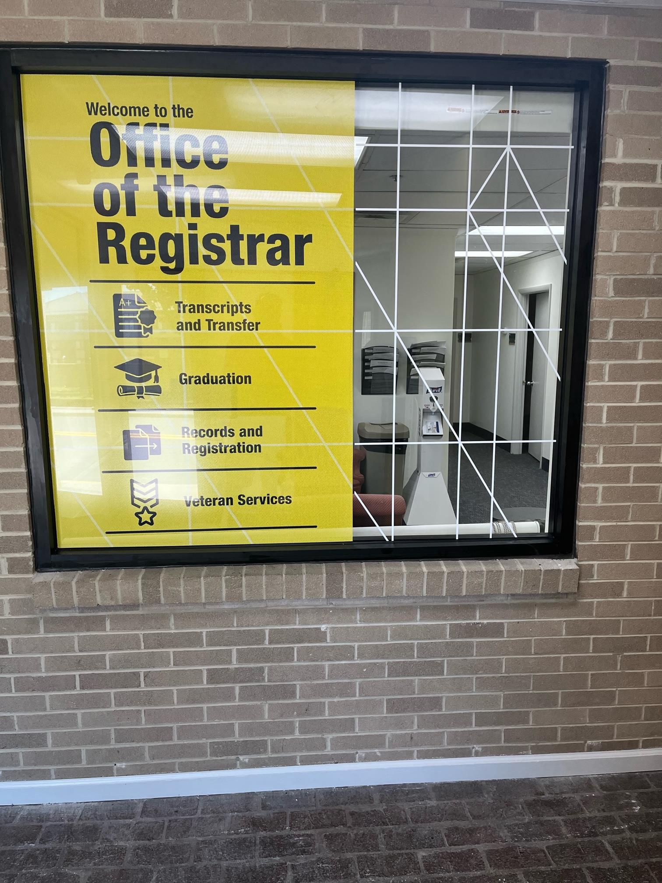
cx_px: 331
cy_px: 442
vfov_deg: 67.3
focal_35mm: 26
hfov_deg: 53.1
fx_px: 663
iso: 80
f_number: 1.6
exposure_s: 1/120
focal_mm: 5.1
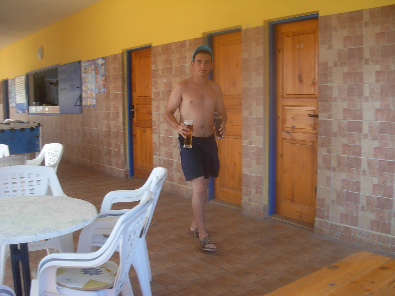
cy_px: 148
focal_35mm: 38
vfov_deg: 37.7
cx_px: 198
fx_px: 434
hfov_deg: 49.0
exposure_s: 1/90.5
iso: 79
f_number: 2.9
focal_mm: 6.3
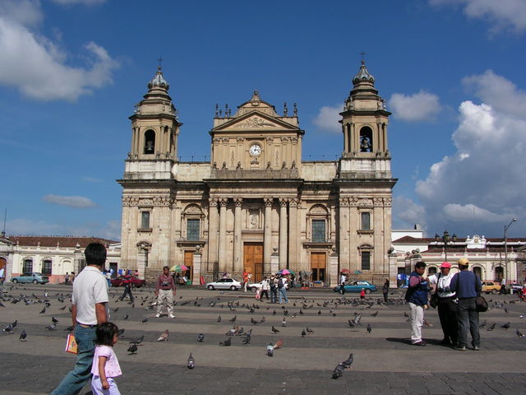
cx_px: 263
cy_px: 198
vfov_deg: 39.7
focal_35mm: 36
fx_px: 547
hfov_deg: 51.4
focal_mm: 6
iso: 64
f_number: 4.8
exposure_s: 1/1000
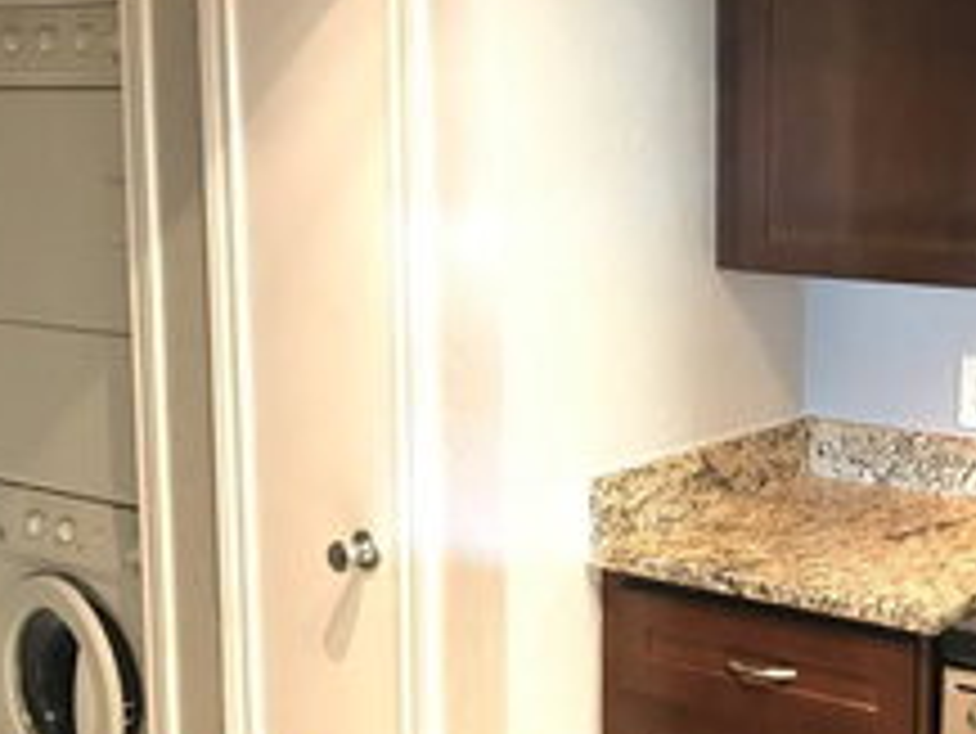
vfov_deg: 26.6
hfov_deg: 33.9
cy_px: 369
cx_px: 785
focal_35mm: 55
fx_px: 1552
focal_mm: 3.99
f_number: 1.8
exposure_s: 1/5
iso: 100
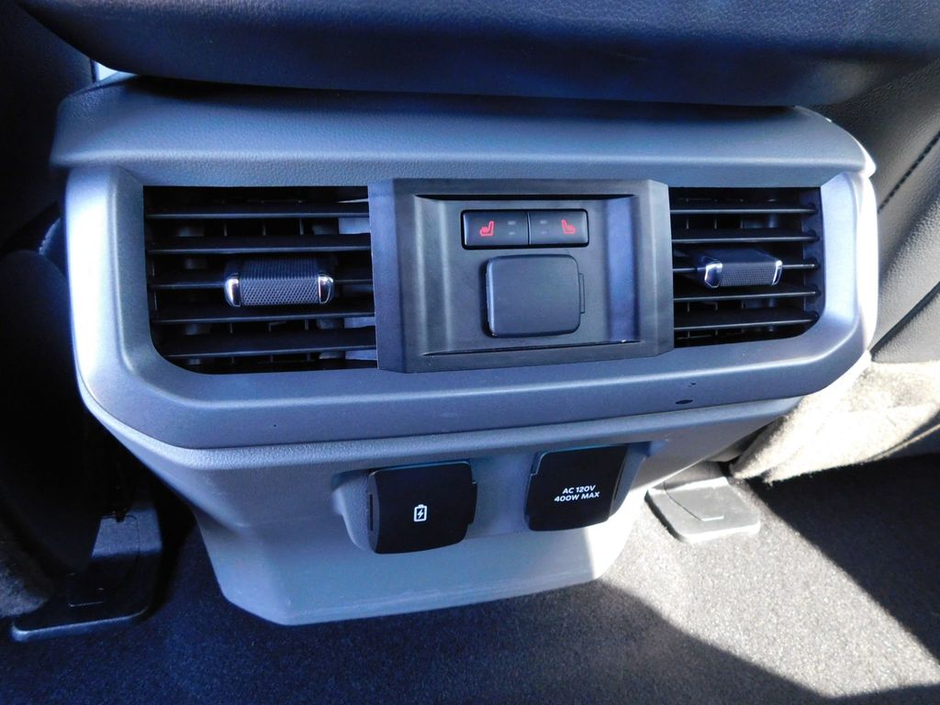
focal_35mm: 23
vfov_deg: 58.9
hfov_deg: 73.9
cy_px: 352
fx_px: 625
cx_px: 470
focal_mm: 4
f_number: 3
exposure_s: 1/30
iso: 400
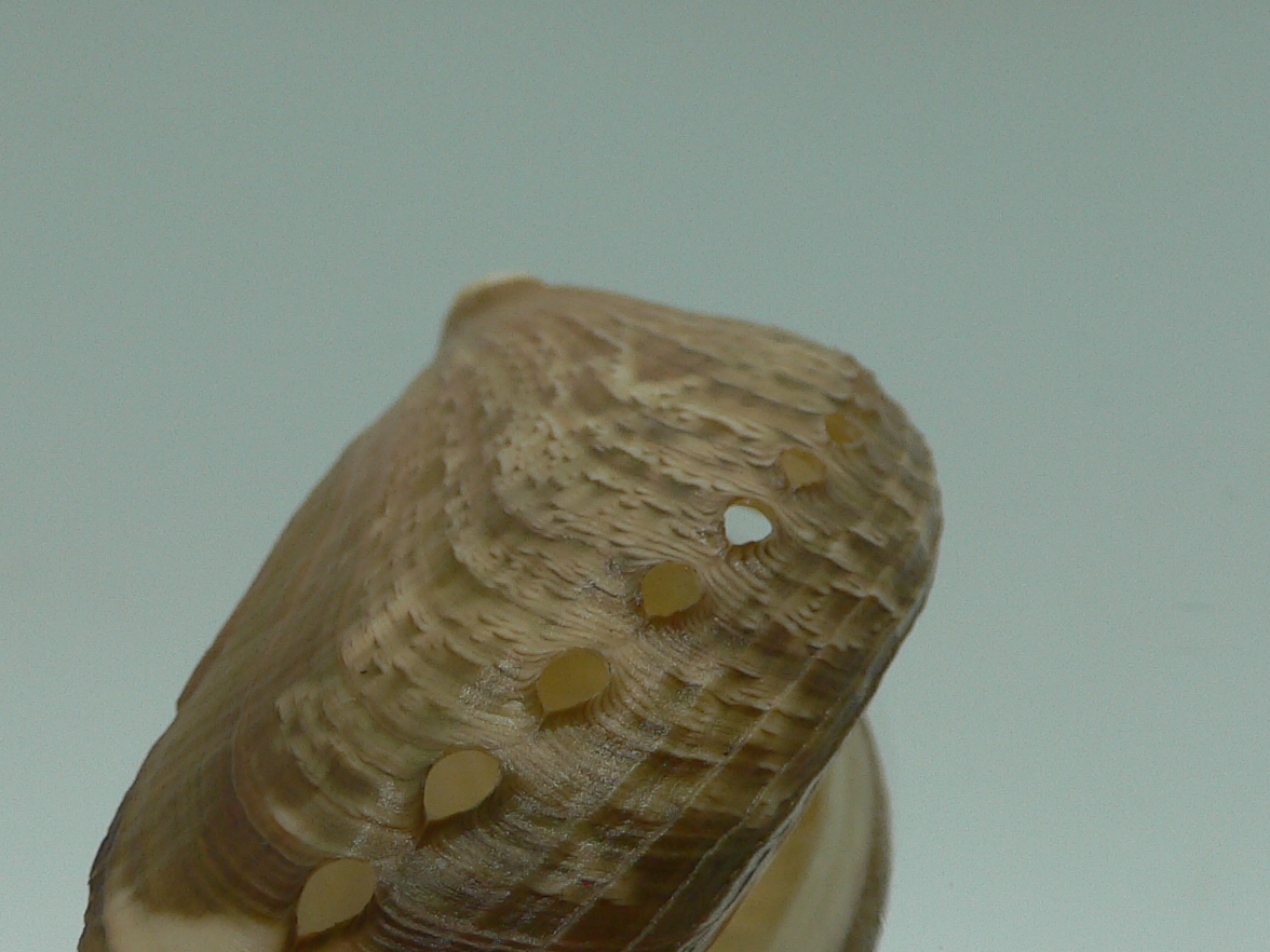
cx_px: 464
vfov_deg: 24.1
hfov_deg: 32.0
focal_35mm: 60
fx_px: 2201
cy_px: 723
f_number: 2.8
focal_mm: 4.6
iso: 80
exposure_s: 1/100
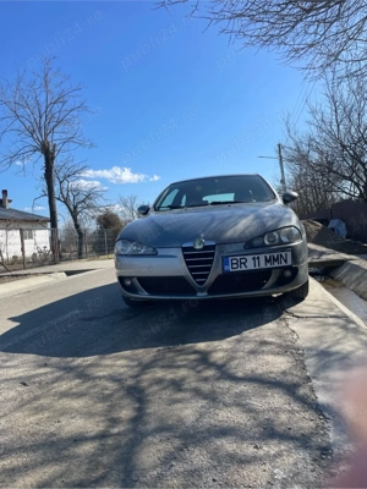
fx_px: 368
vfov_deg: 67.3
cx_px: 184
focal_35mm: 26
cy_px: 244
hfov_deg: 53.1
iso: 32
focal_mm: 4.2
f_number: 1.6
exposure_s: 1/3125
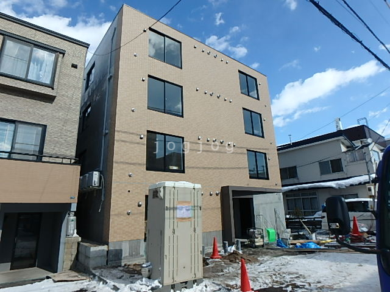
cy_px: 146
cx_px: 195
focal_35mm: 21
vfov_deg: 63.4
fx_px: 237
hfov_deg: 79.0
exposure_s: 1/500
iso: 125
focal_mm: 3.7
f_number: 6
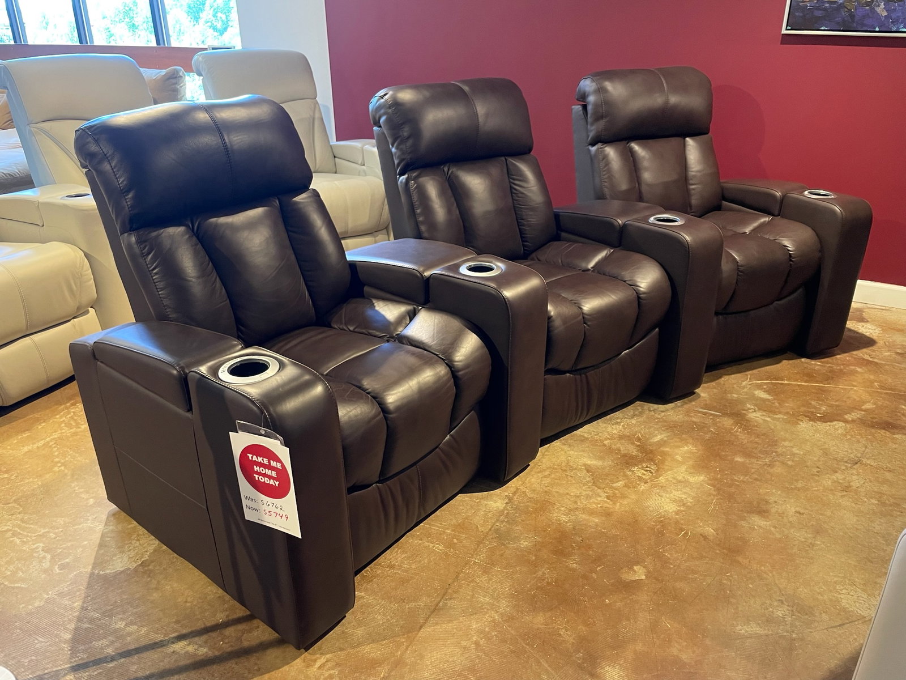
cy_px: 340
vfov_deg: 53.1
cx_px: 453
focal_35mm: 26
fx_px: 680
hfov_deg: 67.3
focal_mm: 4.2
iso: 100
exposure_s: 1/60
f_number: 1.6
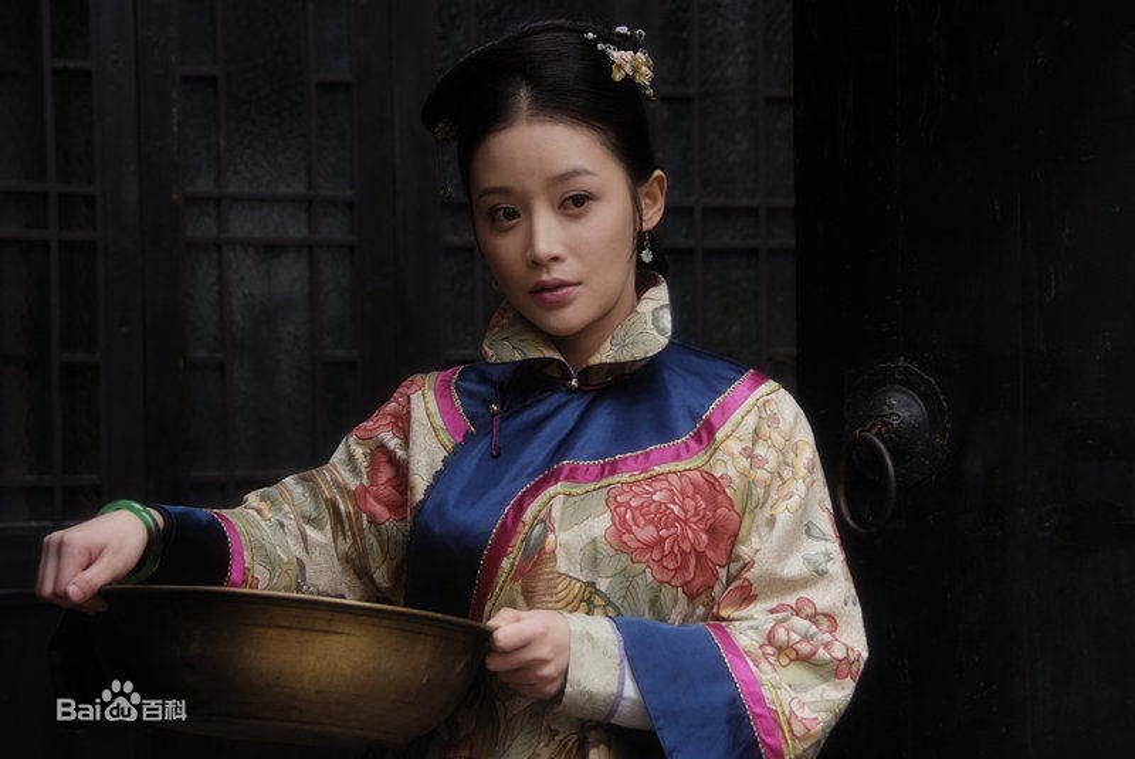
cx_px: 568
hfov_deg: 24.2
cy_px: 380
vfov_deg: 16.3
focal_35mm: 84
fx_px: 2651
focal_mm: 56
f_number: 5.6
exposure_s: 1/125
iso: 200
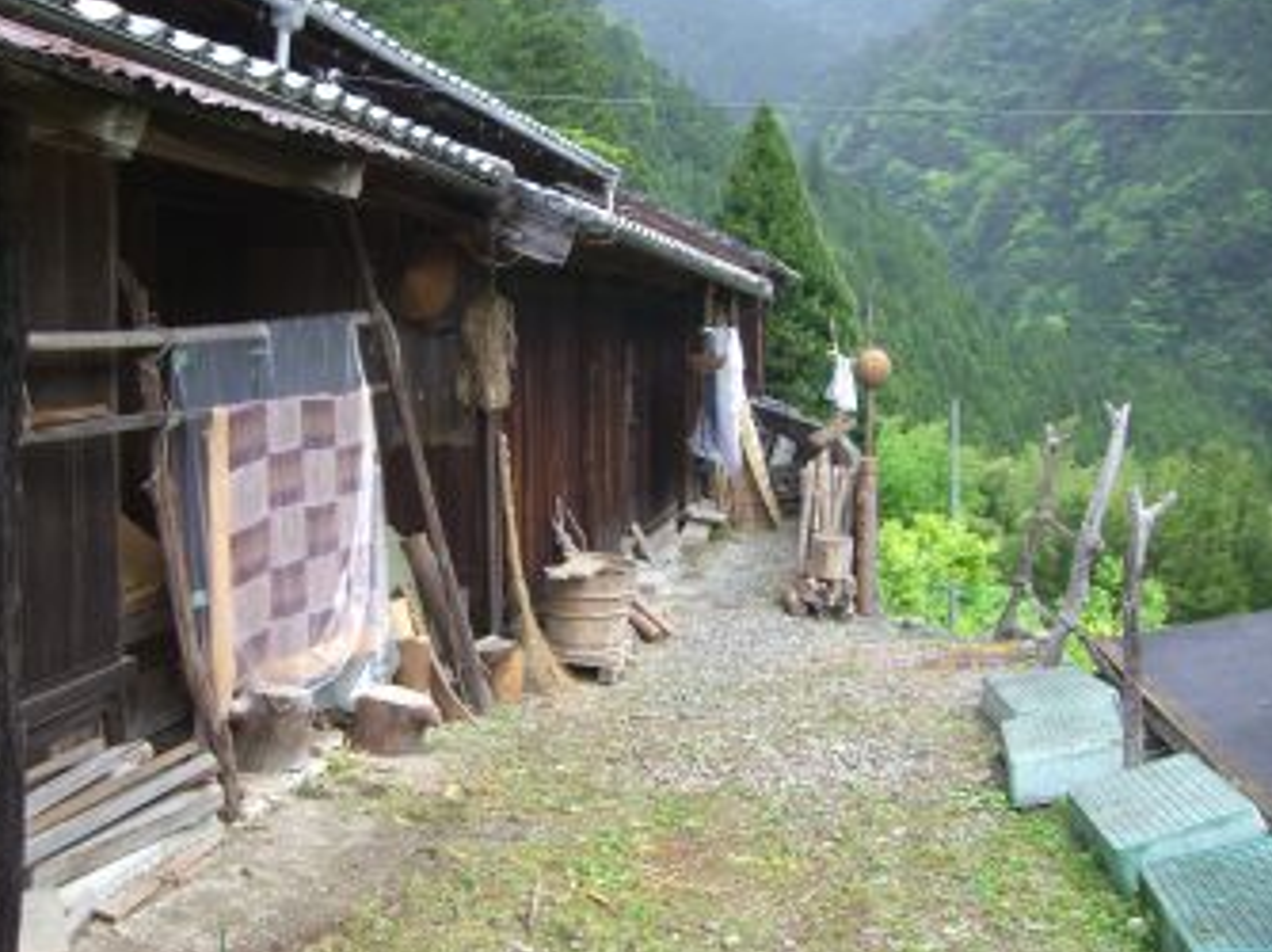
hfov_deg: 45.8
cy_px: 457
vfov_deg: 35.1
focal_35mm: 41
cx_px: 598
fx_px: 1506
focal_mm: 6.2
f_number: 2.7
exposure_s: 1/160
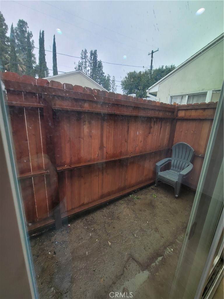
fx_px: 112
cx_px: 112
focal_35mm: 13
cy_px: 150
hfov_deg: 89.9
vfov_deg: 106.2
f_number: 2.2
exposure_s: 1/252
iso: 64
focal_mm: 2.2
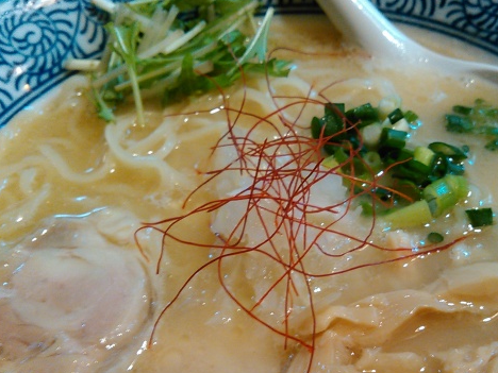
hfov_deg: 45.4
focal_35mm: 41
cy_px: 234
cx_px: 310
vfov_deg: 34.9
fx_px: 590
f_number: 2.4
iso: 400
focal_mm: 4
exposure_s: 1/16.7
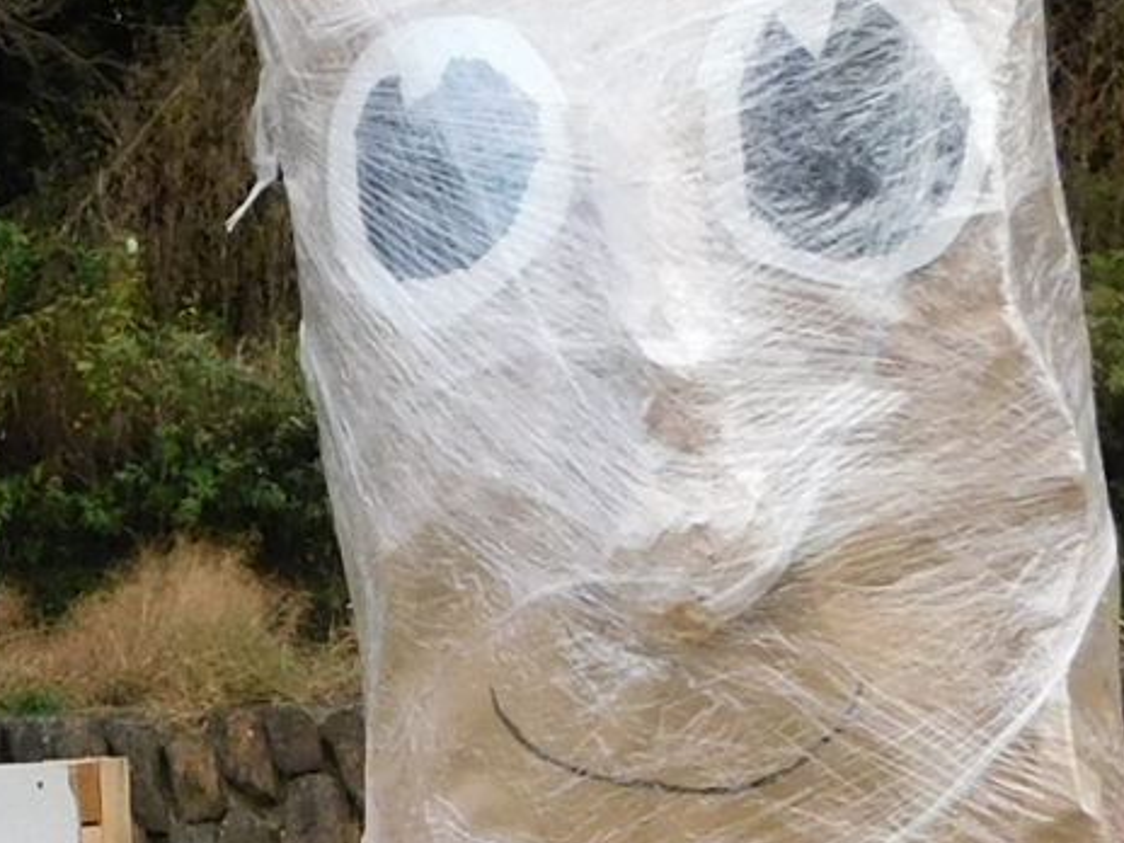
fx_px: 4124
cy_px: 940
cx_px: -342
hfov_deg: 14.8
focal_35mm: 127
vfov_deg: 11.5
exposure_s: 1/400
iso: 125
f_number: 3
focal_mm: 4
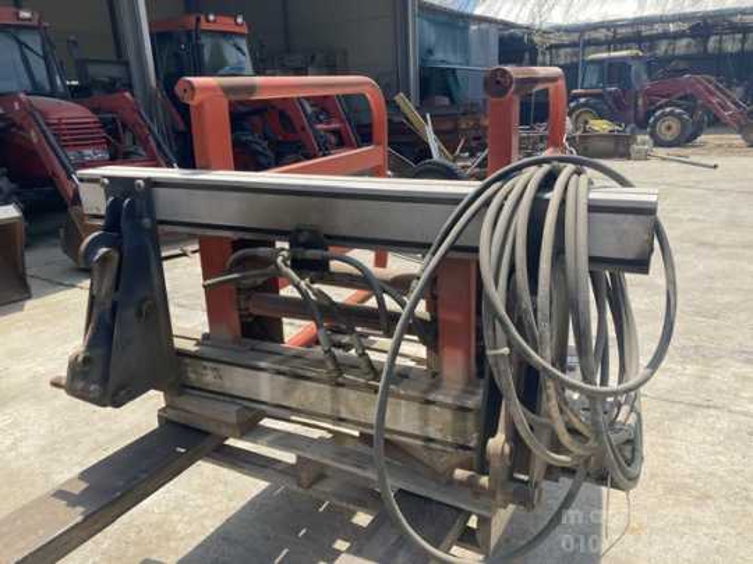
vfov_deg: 49.7
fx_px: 609
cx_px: 376
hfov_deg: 63.4
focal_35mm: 28
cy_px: 282
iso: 20
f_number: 1.8
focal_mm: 3.99
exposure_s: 1/1171
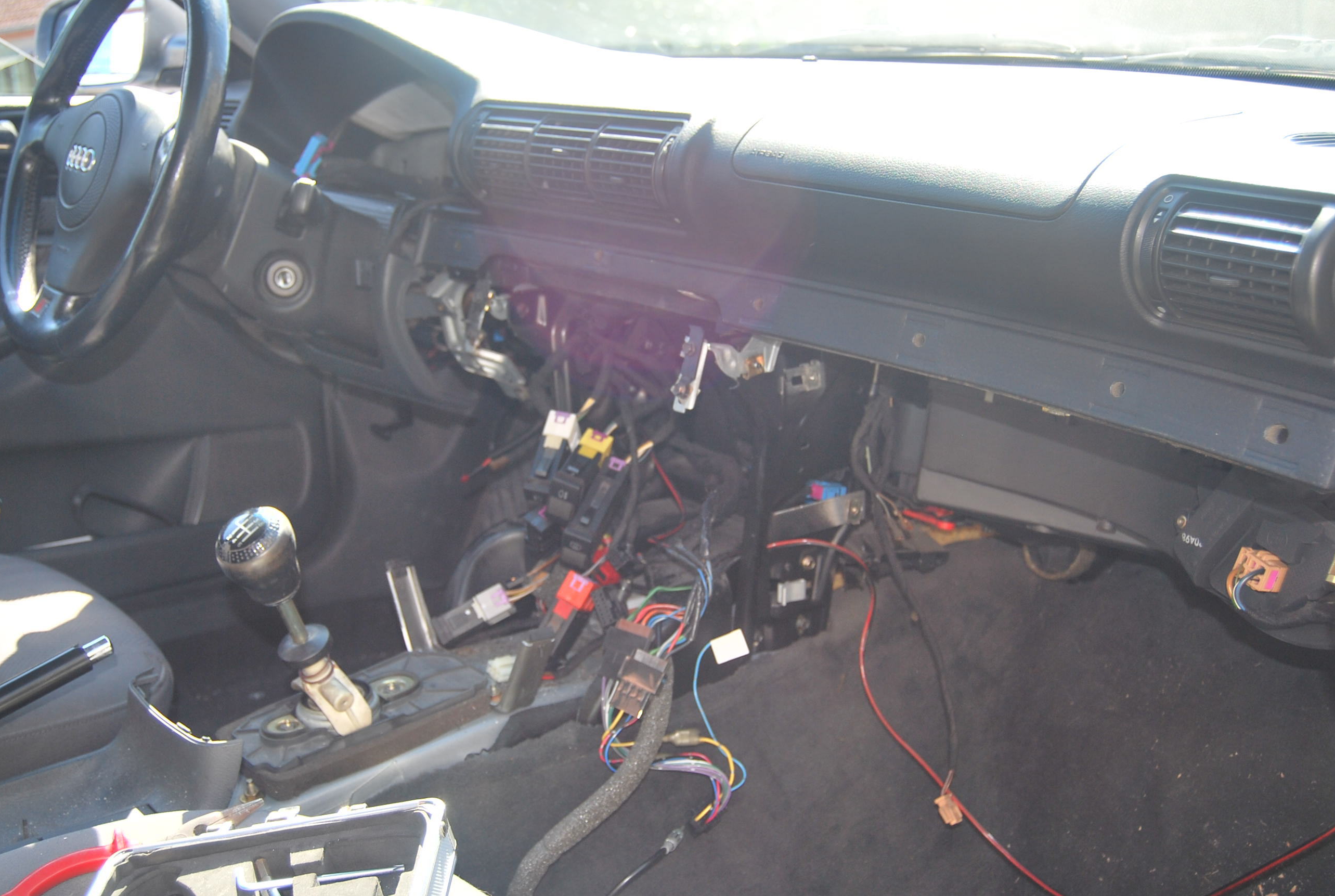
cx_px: 642
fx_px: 1635
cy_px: 408
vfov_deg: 30.6
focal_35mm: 44
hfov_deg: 44.4
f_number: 4
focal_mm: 26
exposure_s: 1/125
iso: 110
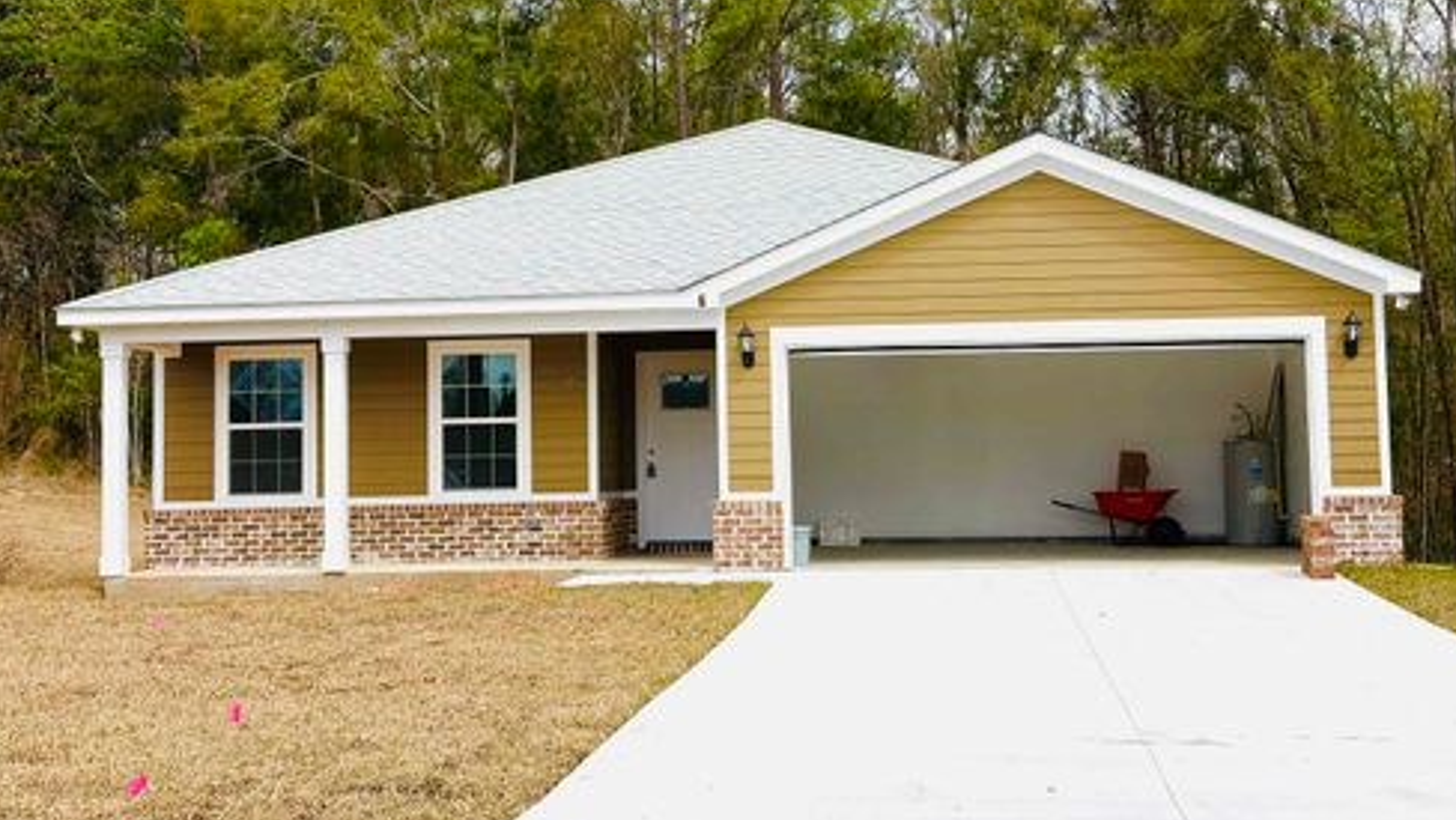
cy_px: 282
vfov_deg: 20.7
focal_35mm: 58
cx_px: 719
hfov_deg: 36.0
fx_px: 2240
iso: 32
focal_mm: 5.96
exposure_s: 1/2747
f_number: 1.6
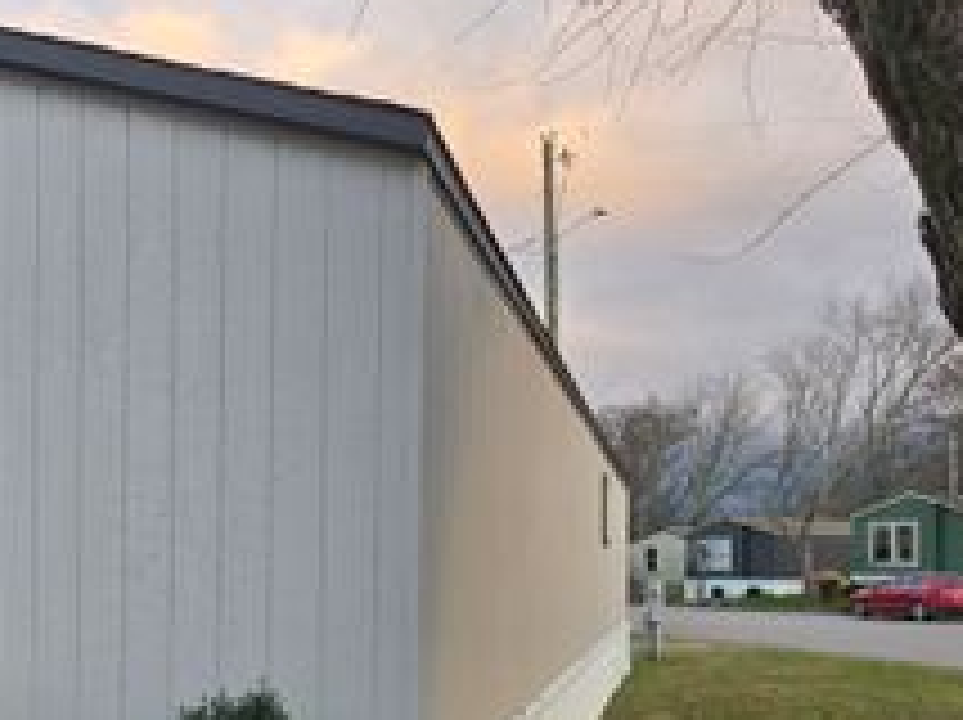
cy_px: 544
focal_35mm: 43
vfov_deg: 32.9
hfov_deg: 41.6
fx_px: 1195
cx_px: 166
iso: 40
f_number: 1.8
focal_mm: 5.4
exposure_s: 1/180
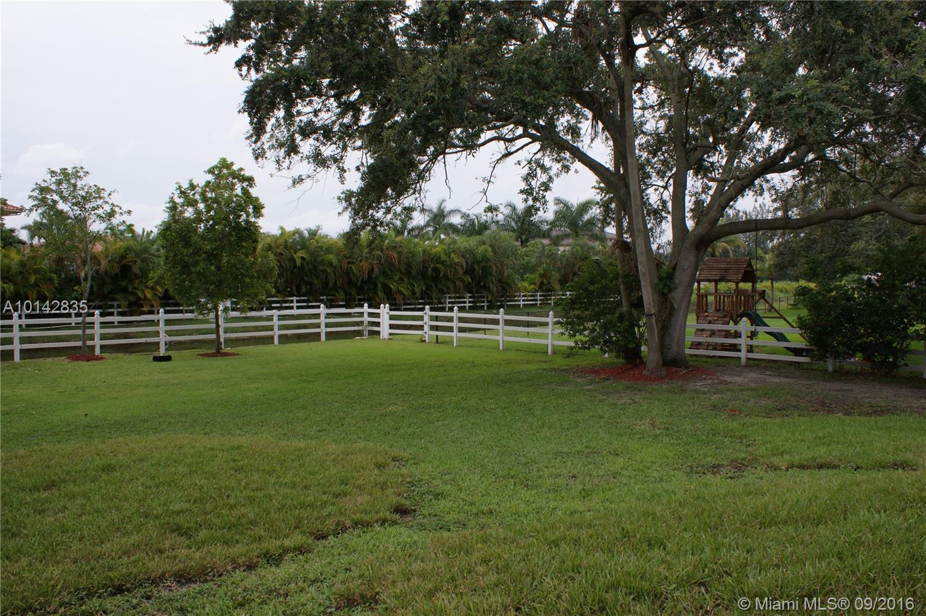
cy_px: 308
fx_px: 694
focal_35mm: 27
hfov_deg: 67.4
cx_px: 463
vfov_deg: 47.9
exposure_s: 1/80
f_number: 10
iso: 100
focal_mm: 18
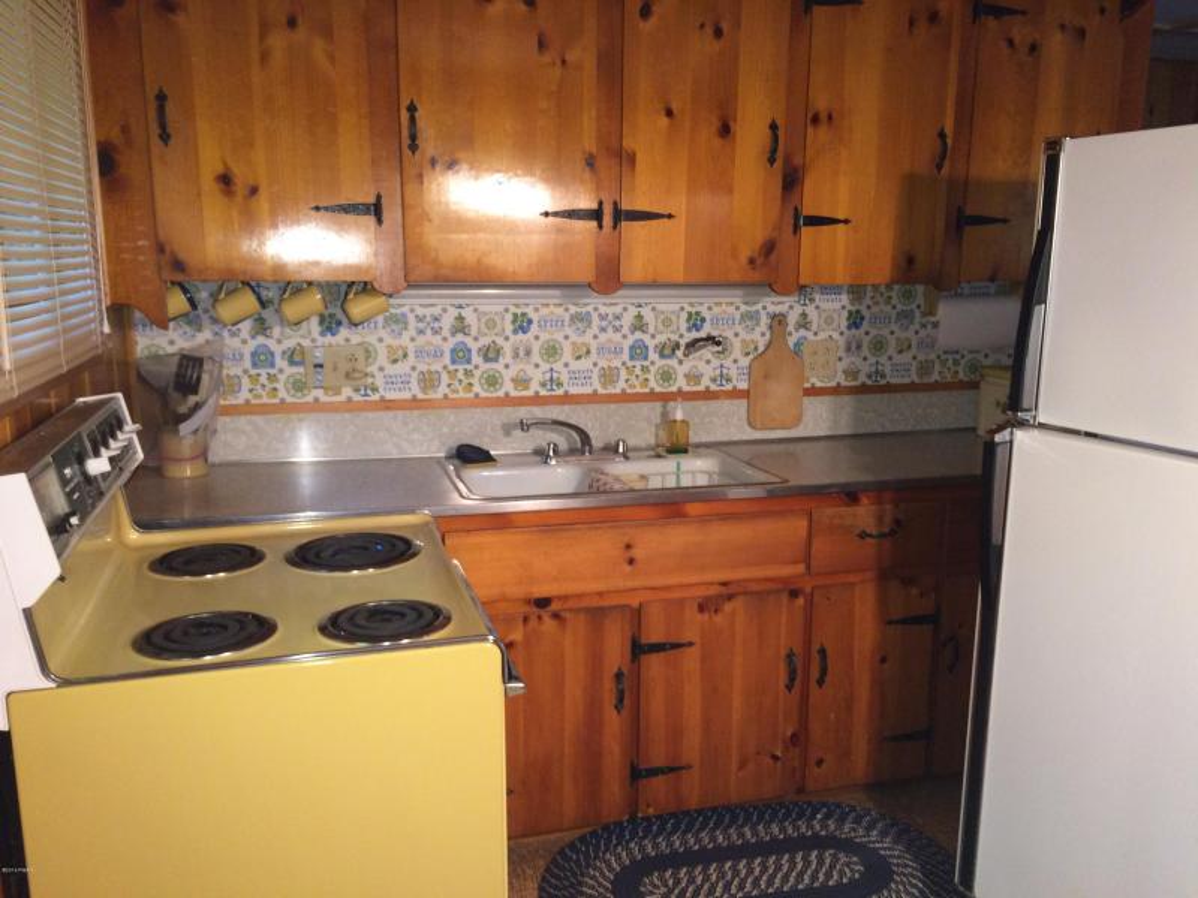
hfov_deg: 61.7
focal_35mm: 29
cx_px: 599
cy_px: 449
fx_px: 1004
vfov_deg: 48.2
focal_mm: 4.15
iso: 160
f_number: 2.2
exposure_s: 1/24
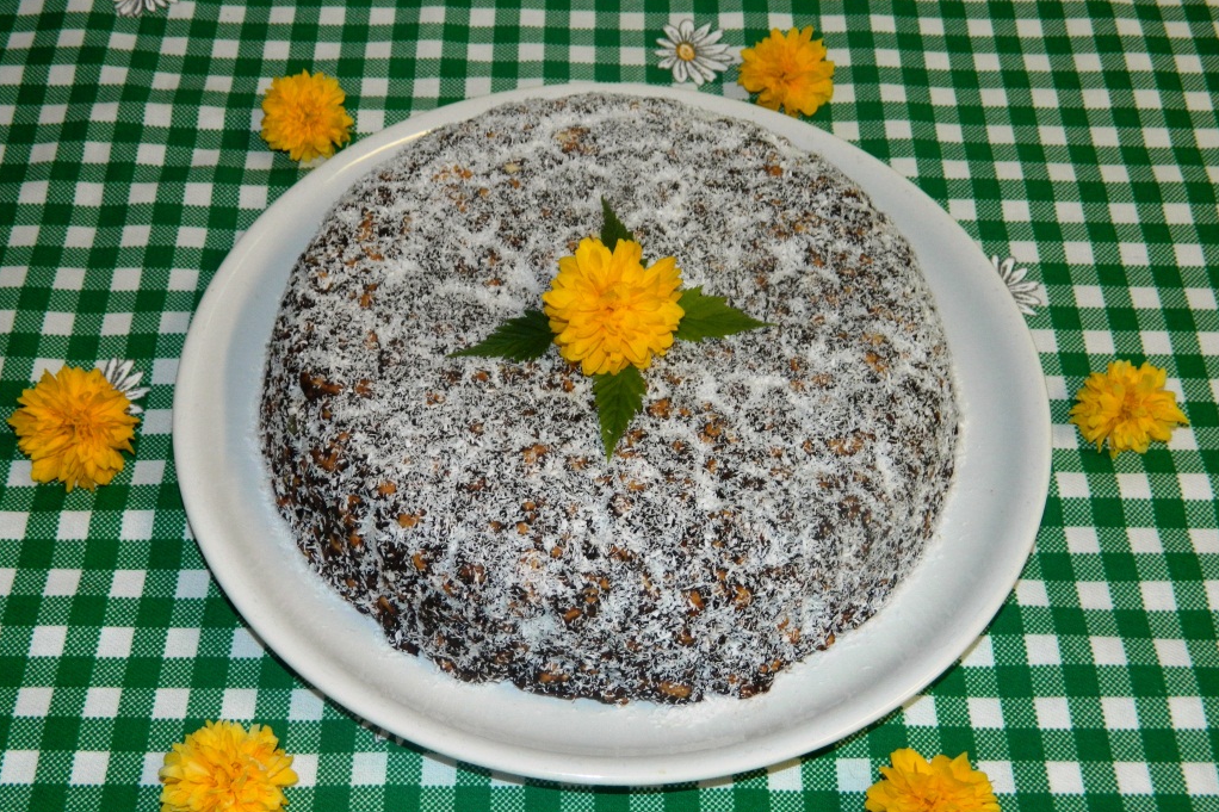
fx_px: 1659
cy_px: 445
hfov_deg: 40.3
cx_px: 610
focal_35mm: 49
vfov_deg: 27.5
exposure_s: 1/50
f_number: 3.6
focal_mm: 8.4
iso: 200
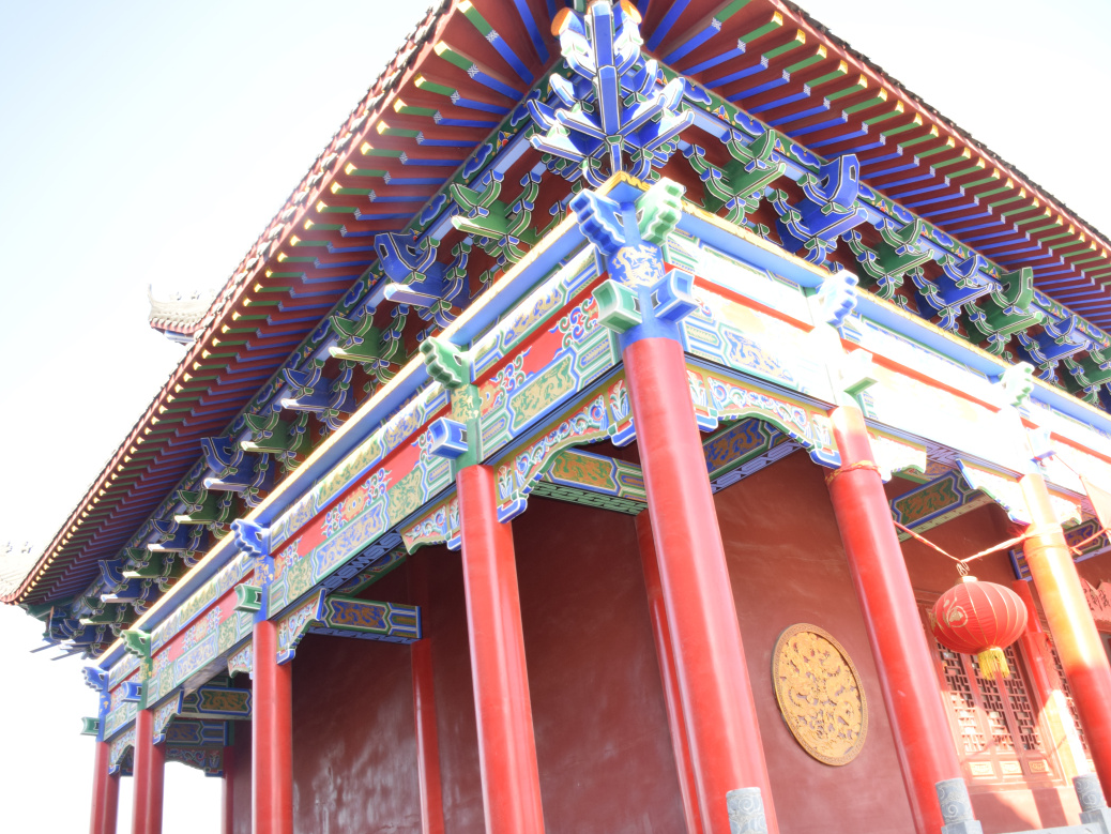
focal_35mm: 30
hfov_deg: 59.9
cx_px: 573
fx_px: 963
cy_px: 420
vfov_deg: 46.8
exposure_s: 1/125
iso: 500
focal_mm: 18
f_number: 5.6
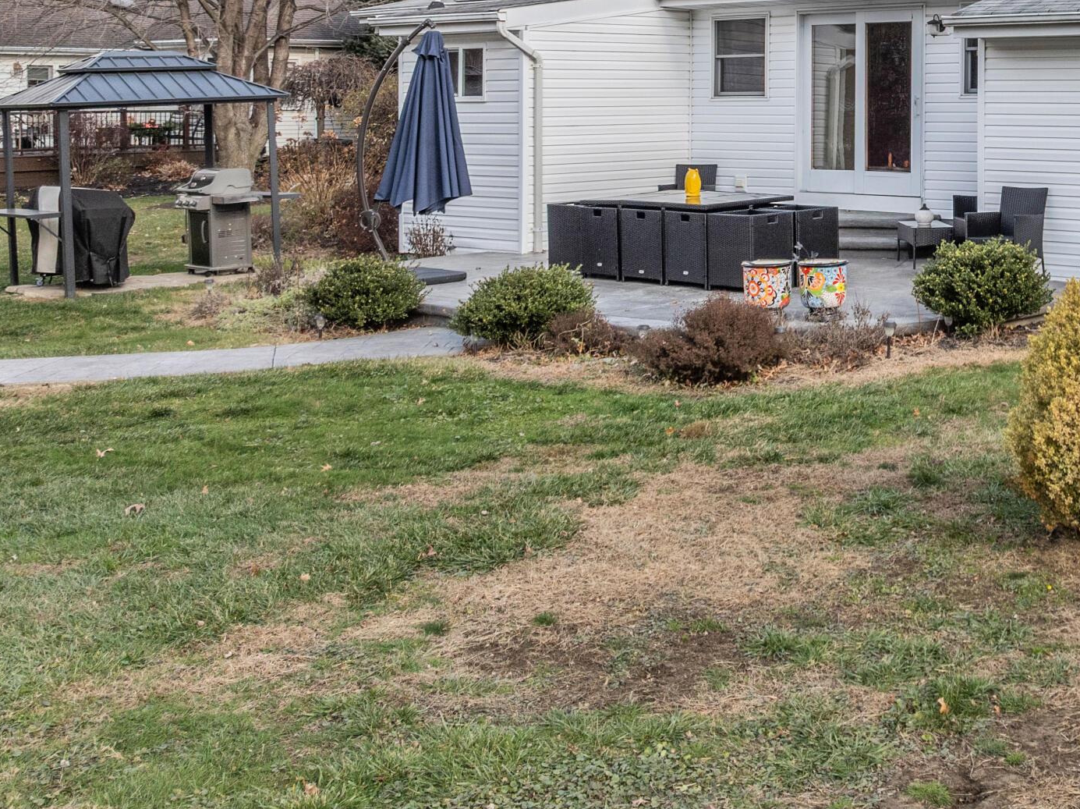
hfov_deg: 34.1
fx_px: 1621
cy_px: 101
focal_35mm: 52
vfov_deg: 27.1
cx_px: 1041
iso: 180
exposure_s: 1/1250
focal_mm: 12.29
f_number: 2.8
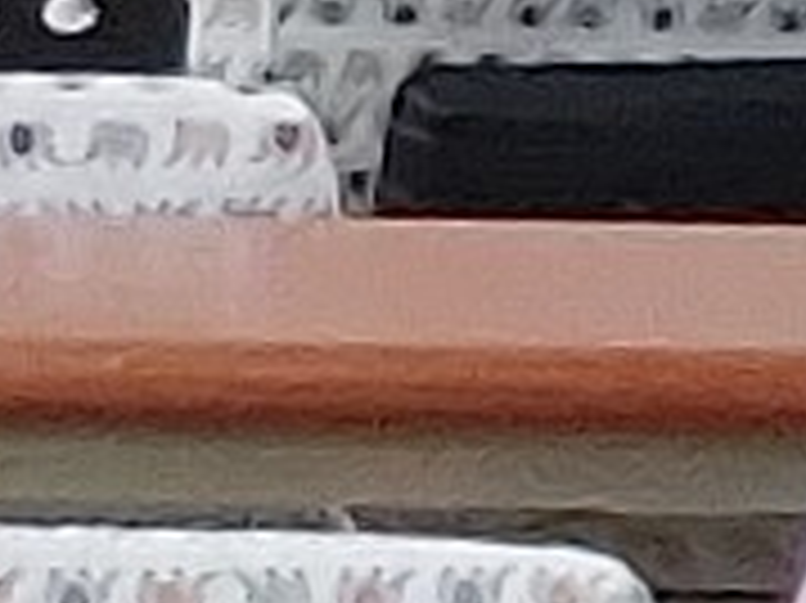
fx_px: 20267
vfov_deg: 1.7
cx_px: -239
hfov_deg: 2.3
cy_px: -90
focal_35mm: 871
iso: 200
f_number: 1.8
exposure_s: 1/60.2
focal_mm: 4.81
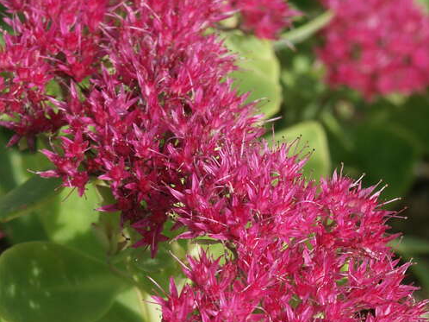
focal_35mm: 268
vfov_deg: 5.5
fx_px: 3320
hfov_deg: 7.4
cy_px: 269
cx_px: 214
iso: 100
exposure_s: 1/180
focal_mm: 50.69
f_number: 6.7
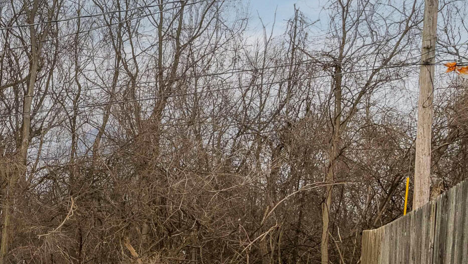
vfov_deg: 21.7
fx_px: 670
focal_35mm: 54
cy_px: 245
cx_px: -167
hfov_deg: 29.4
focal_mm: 16
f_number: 8
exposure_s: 1/1600
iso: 500
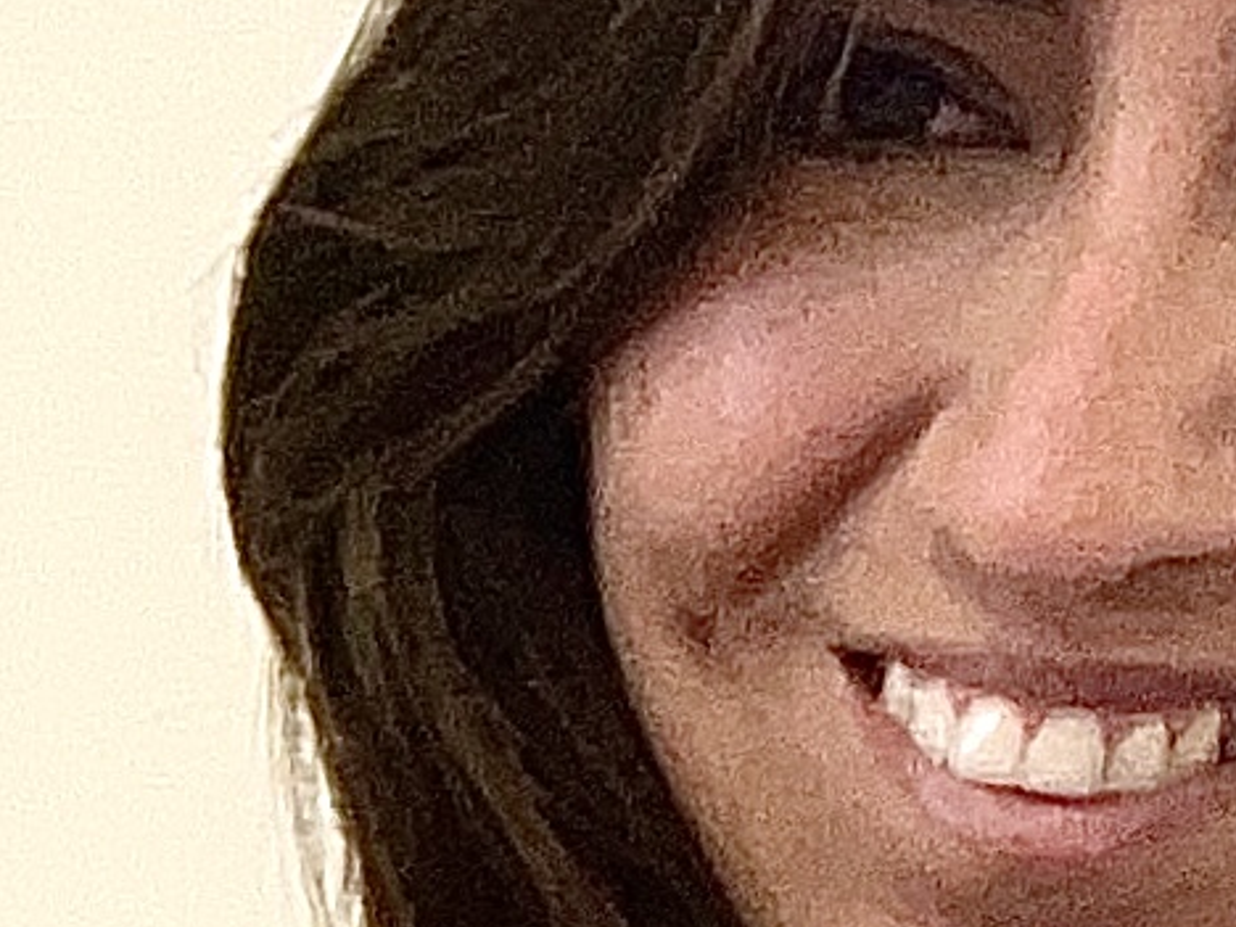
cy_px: 701
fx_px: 6498
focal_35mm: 182
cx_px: -1857
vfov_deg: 8.1
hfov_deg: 9.5
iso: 100
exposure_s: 1/60
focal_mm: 2.71
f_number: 2.2
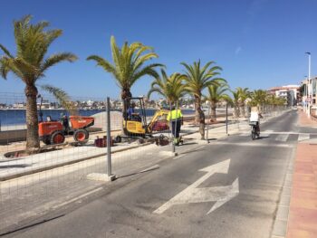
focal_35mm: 29
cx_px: 158
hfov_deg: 61.6
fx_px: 266
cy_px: 119
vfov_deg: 48.3
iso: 32
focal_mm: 4.15
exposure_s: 1/3300
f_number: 2.2
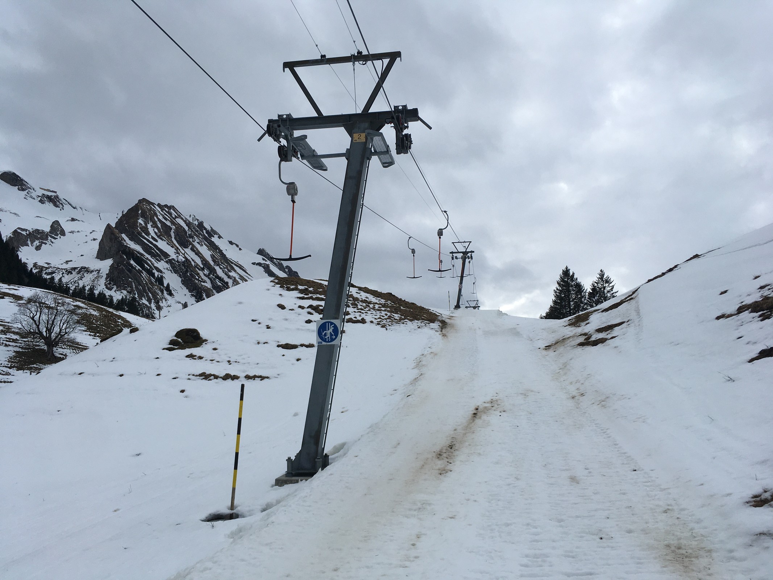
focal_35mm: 29
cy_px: 290
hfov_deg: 61.7
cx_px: 386
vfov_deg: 48.2
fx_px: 648
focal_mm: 4.15
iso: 25
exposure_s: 1/1040
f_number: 2.2
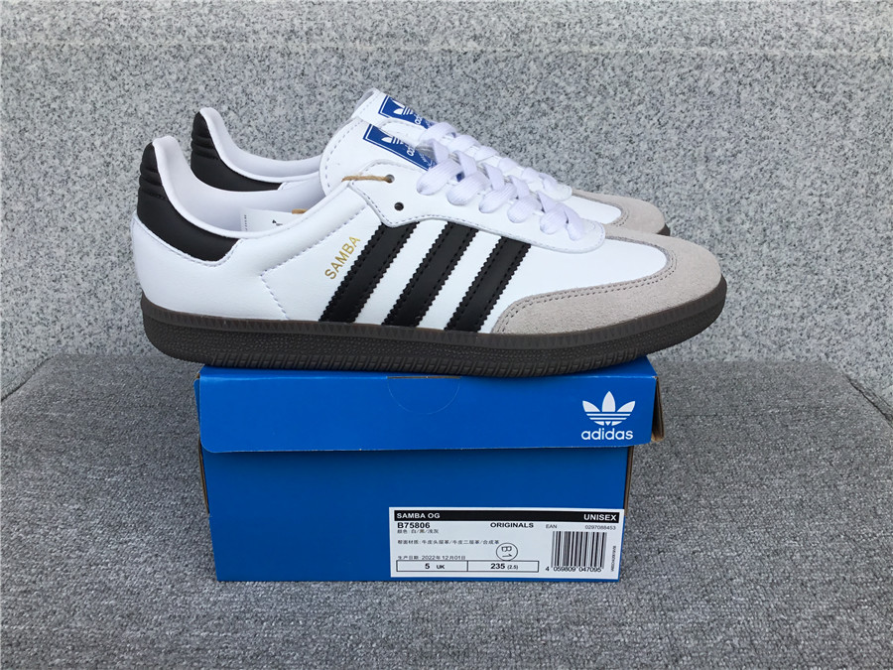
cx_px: 446
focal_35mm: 31
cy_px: 335
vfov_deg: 45.4
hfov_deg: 58.4
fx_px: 800
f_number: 2.4
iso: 25
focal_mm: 3.3
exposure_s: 1/550
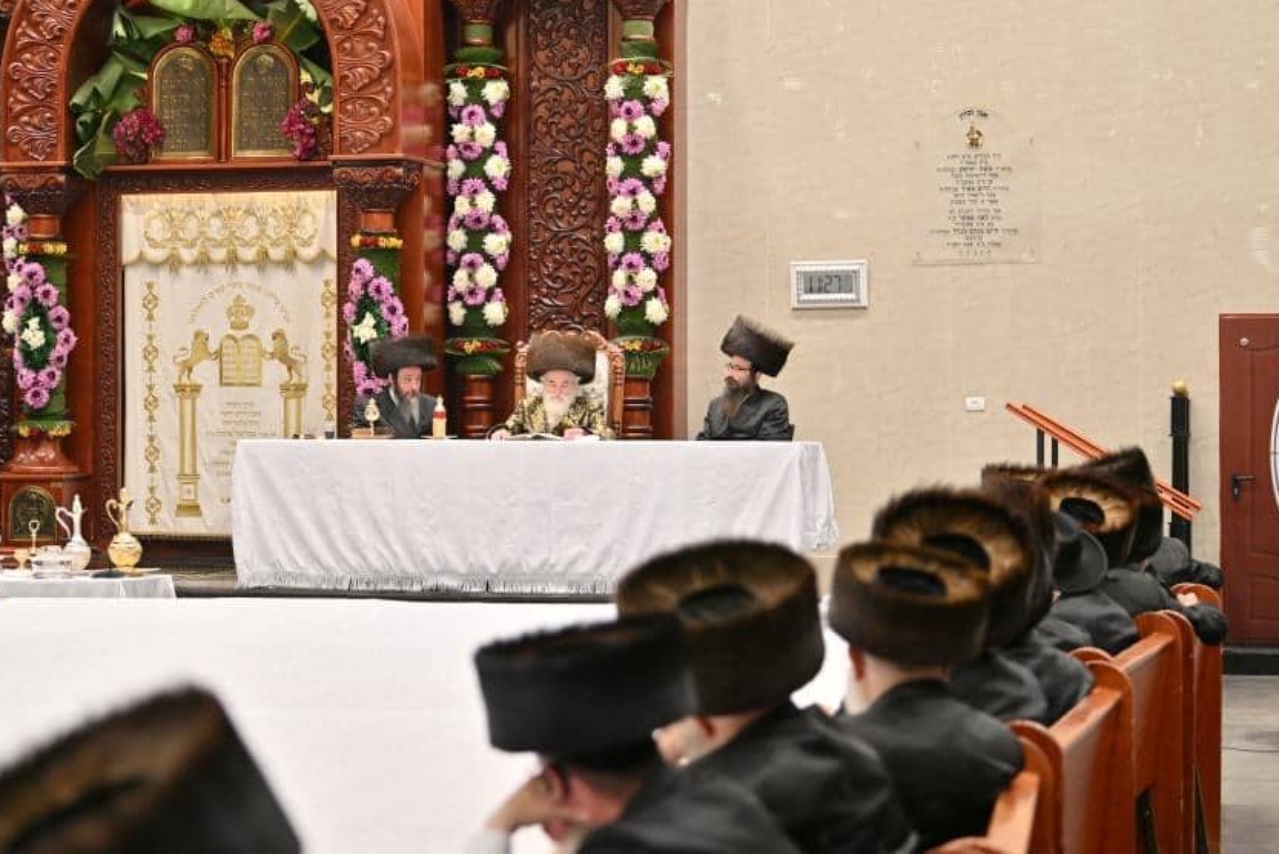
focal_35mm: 86
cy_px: 346
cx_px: 556
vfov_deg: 15.9
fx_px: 3056
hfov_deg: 23.6
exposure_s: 1/250
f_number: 2.8
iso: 200
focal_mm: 70
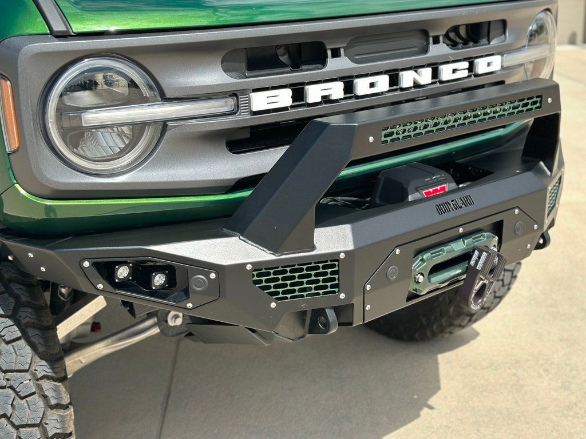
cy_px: 220
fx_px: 813
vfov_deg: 30.3
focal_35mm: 48
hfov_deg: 39.7
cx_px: 293
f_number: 1.78
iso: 100
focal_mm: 6.86
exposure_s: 1/2203
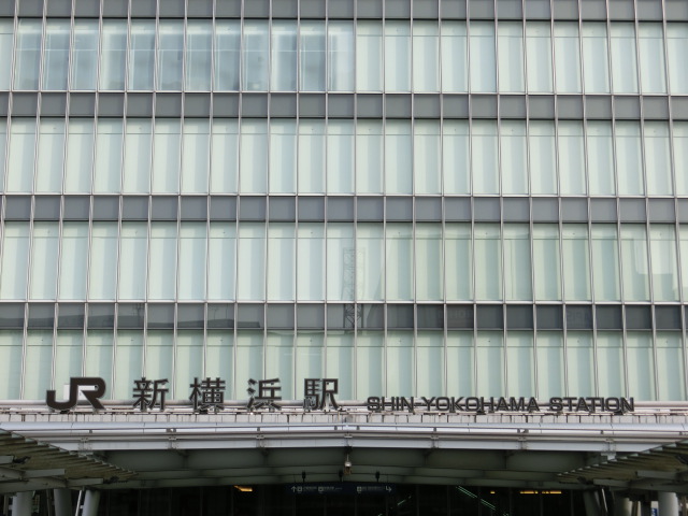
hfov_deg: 32.2
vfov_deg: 24.4
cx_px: 344
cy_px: 258
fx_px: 1193
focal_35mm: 60
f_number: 5
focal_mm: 10.7
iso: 80
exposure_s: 1/250
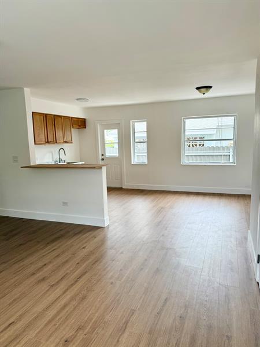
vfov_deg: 71.6
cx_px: 130
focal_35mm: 24
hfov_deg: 56.8
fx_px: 240
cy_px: 174
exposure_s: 1/273
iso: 100
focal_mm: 6.76
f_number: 1.78
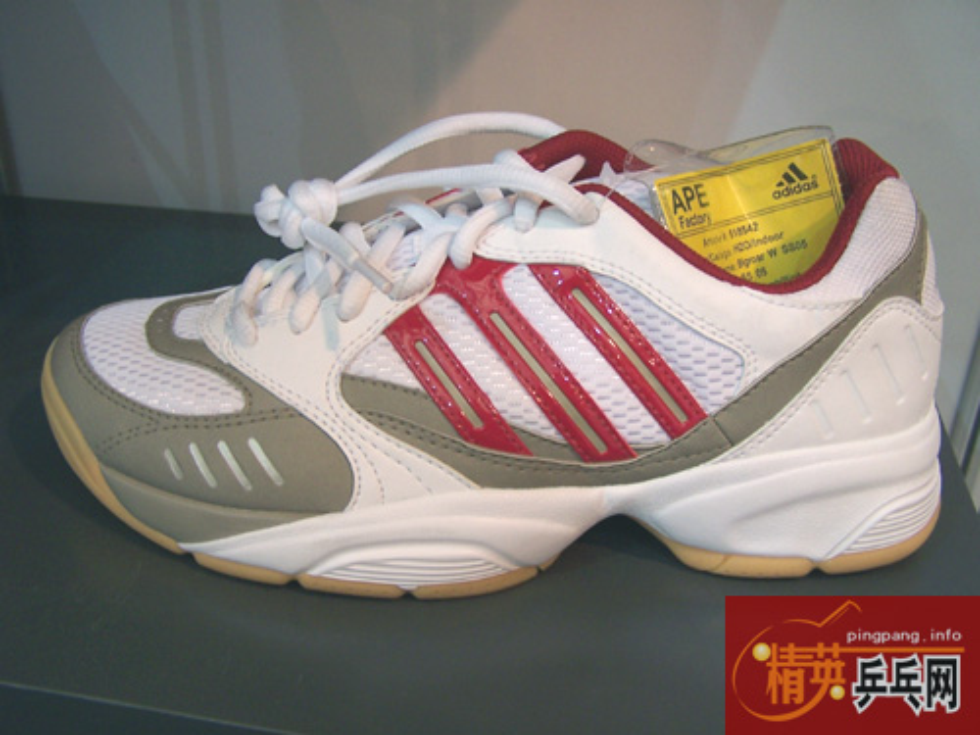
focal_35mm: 38
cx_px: 490
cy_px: 368
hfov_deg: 49.0
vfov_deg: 37.7
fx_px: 1076
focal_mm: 6.3
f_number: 2.8
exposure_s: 1/30
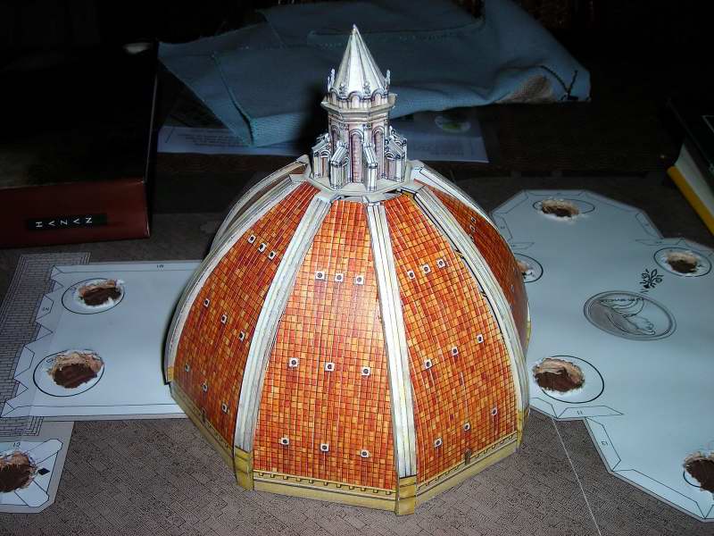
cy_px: 268
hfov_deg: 45.8
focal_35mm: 41
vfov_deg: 35.1
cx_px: 357
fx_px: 846
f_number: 3.3
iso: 50
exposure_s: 1/60.1
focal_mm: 6.8
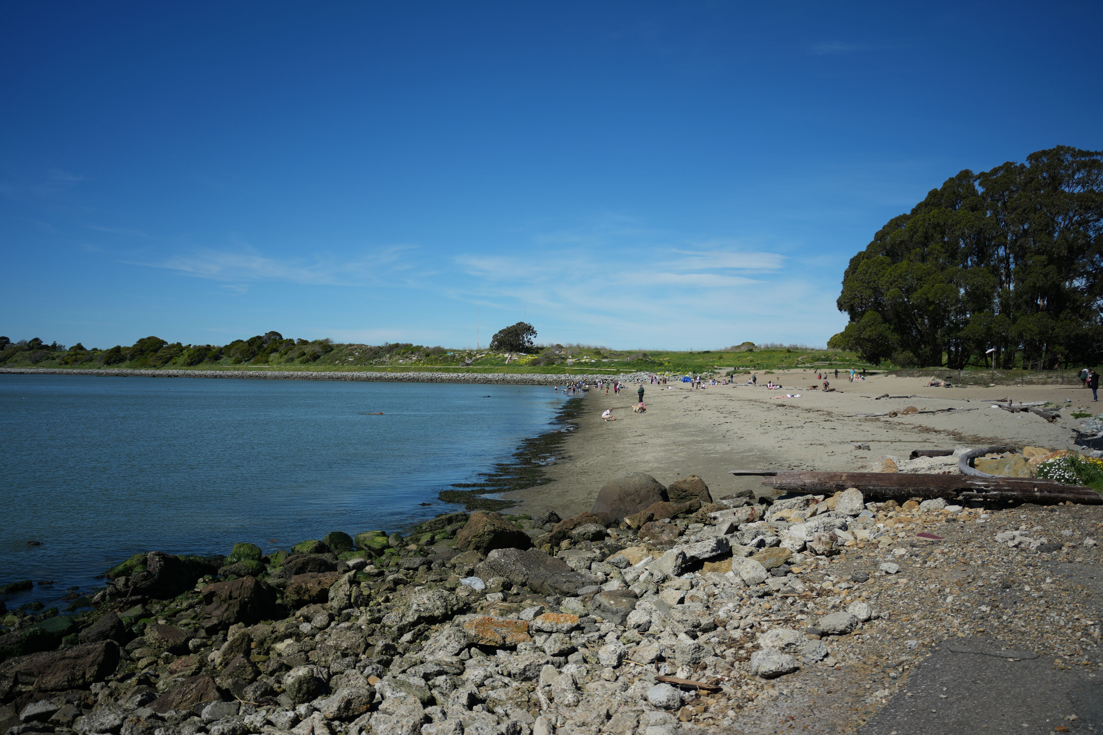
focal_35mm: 28
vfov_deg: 46.4
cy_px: 368
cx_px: 552
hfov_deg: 65.5
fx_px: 858
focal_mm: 28
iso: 125
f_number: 4
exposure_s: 1/2000
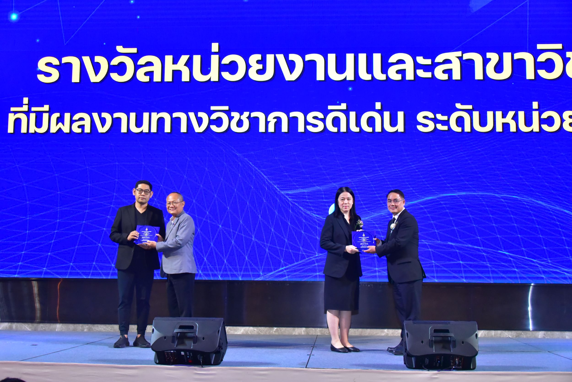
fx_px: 763
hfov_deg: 41.1
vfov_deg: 28.1
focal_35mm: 48
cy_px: 191
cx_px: 286
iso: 6400
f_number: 6.3
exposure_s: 1/200
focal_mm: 48
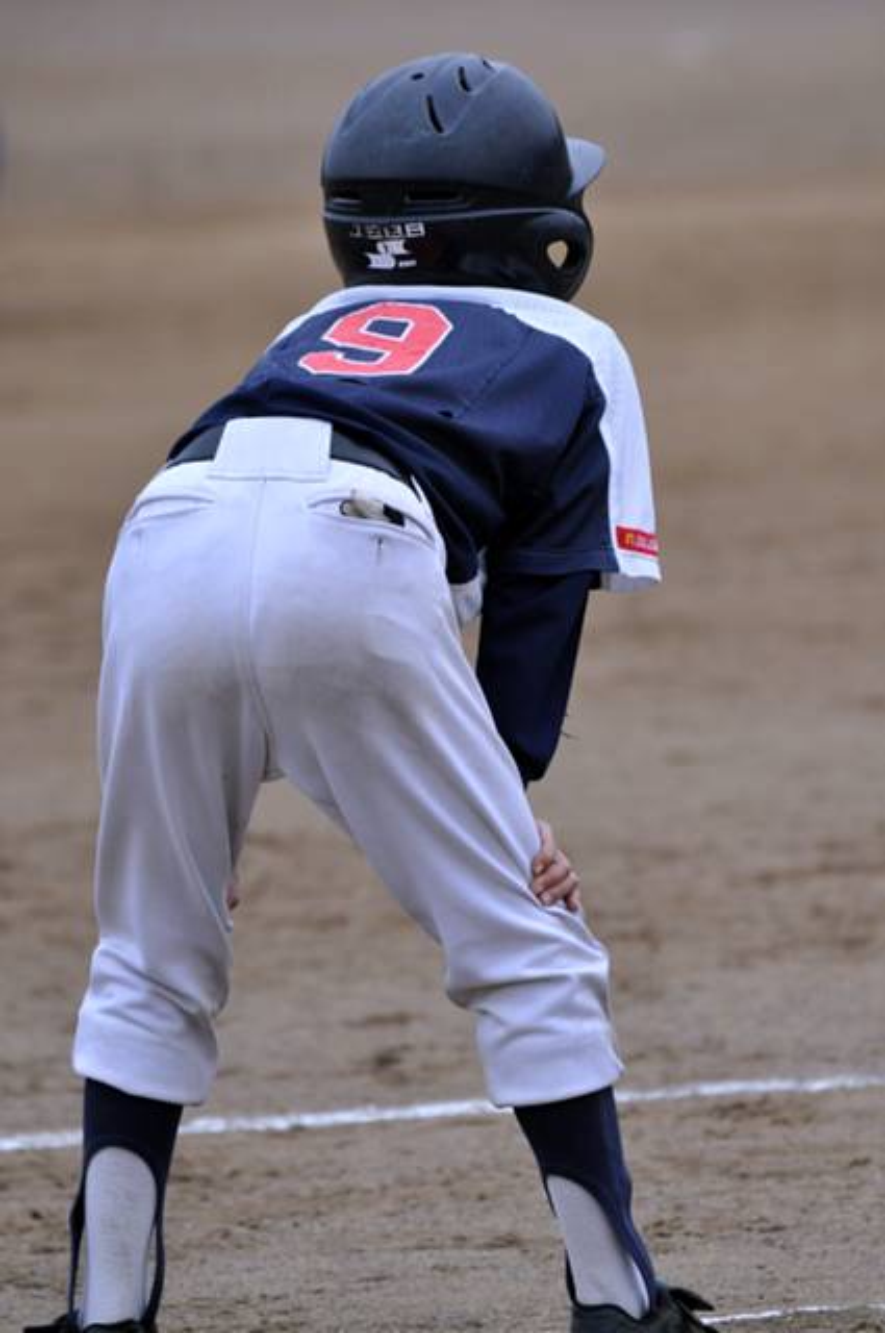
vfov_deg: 5.1
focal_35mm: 405
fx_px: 14974
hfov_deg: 3.4
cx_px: 442
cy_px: 666
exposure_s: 1/1600
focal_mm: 270
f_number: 6.3
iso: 800
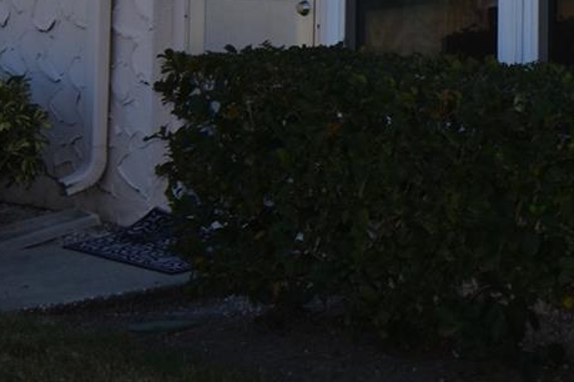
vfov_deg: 13.8
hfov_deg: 20.5
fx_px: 1498
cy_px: -151
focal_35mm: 94
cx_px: 663
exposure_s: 1/200
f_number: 10
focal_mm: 18
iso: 100
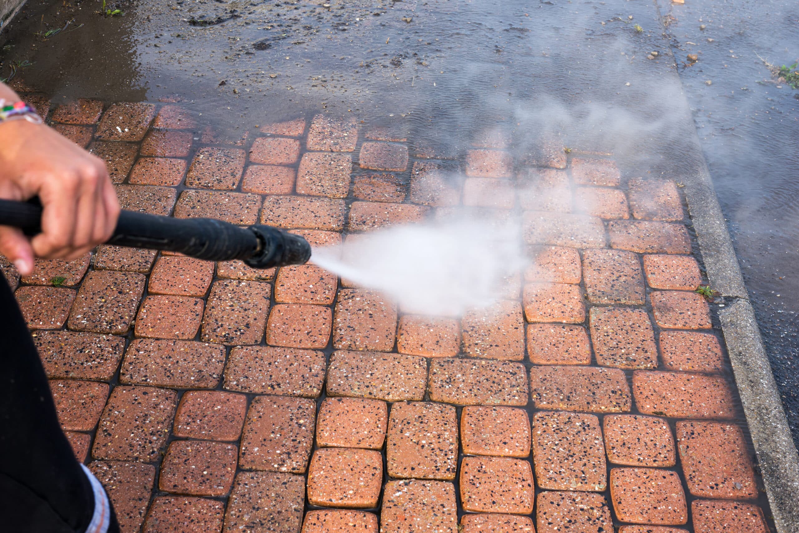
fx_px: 1110
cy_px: 266
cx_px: 400
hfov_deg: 39.6
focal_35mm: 50
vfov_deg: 27.0
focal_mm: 50
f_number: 10
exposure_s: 1/400
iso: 200
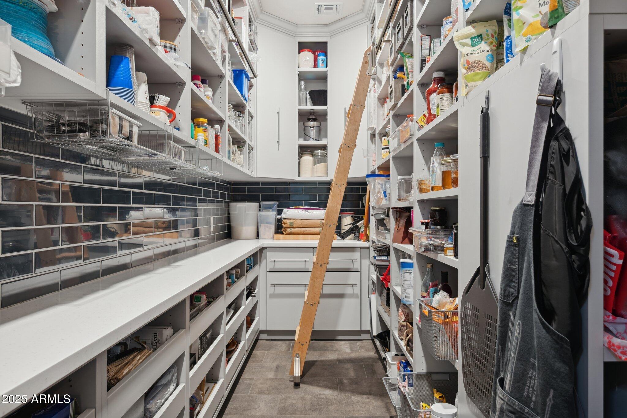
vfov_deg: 52.2
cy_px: 209
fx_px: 427
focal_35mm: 24
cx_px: 314
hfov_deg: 72.6
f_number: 8
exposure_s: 1
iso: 320
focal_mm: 24.5
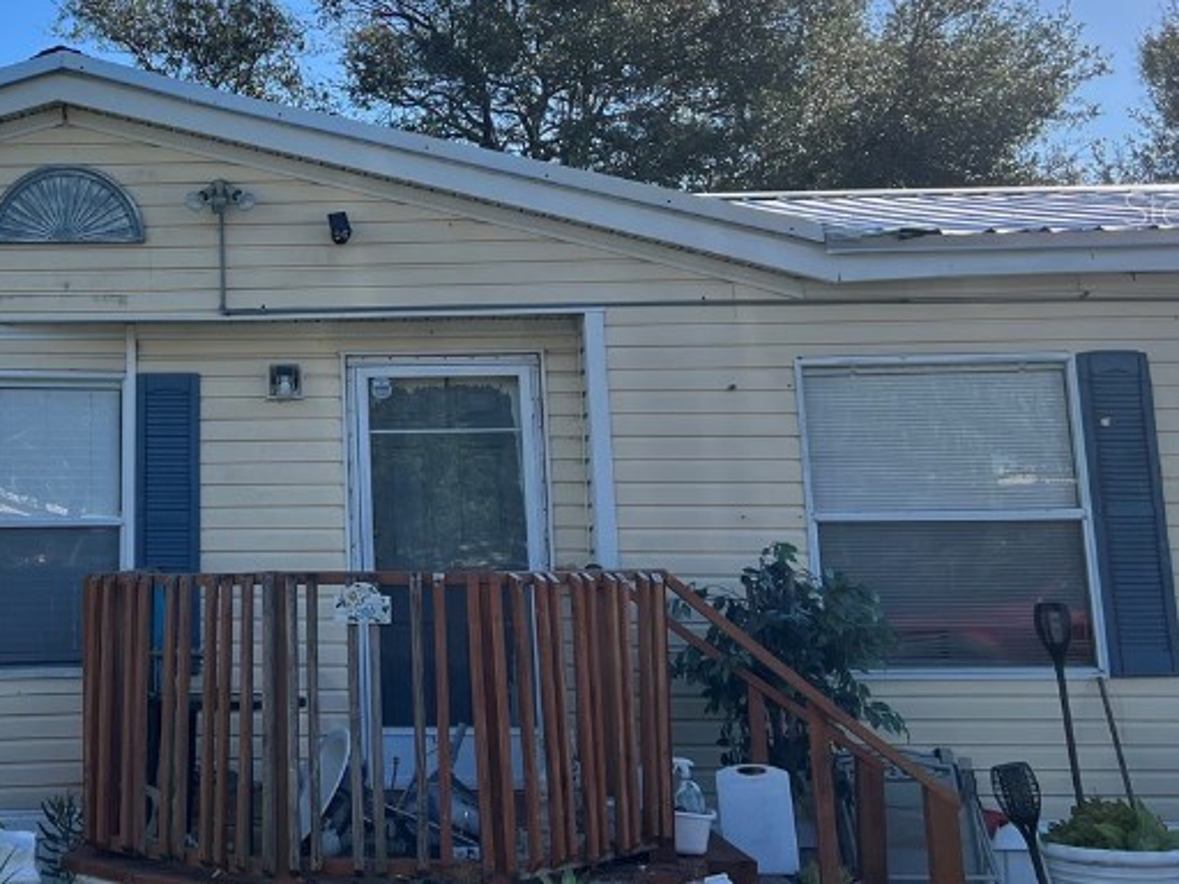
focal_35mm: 52
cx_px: 161
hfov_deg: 35.1
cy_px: 207
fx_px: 1771
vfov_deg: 27.6
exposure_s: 1/4444
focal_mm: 5.7
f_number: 1.5
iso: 50
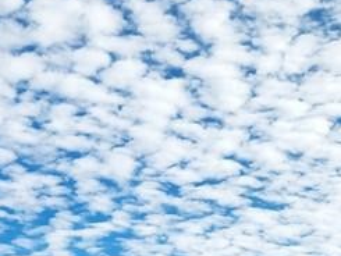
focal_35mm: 96
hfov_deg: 19.6
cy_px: 448
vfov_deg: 13.9
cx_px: -33
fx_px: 946
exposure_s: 1/1667
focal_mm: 6.4
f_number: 1.8
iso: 12
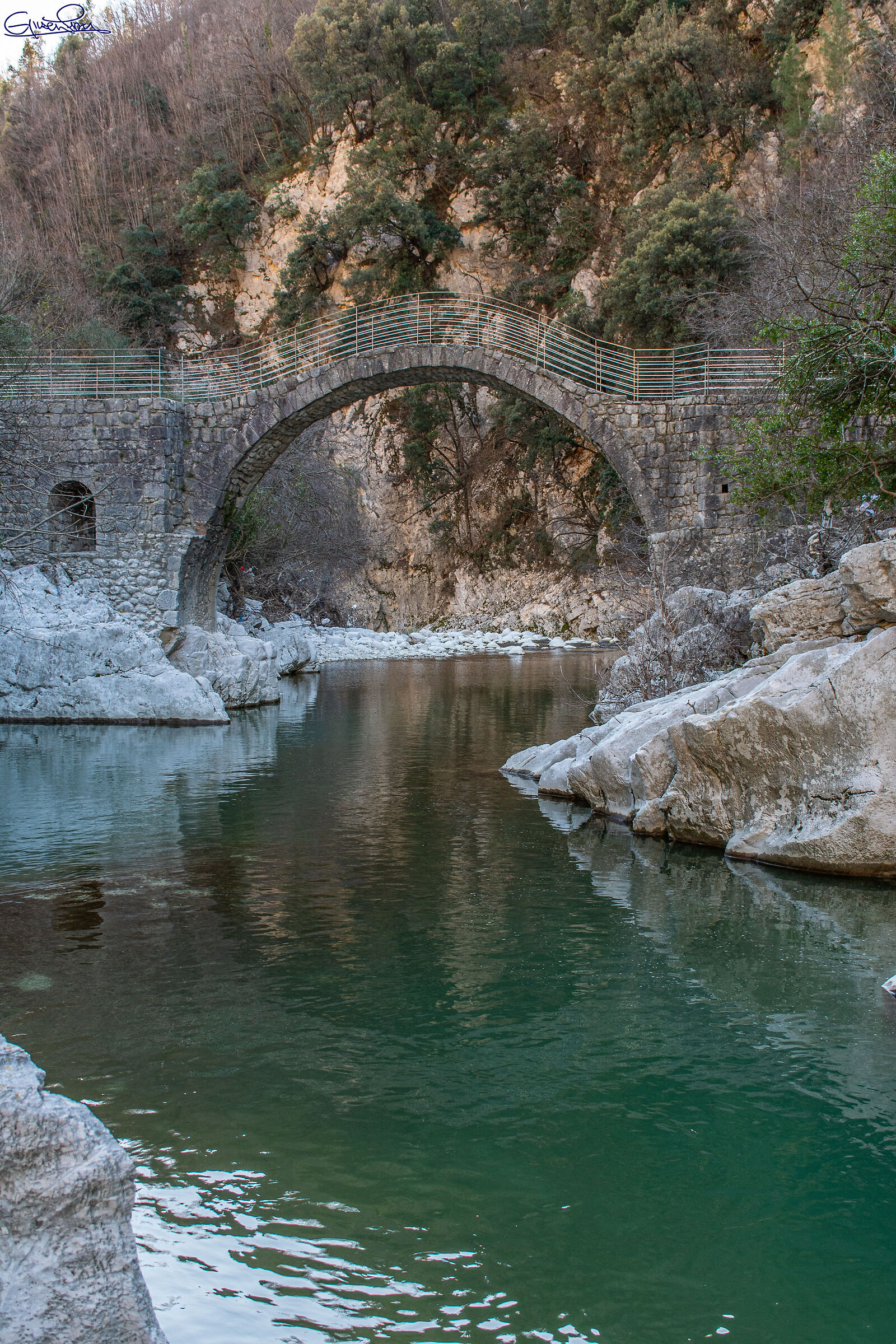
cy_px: 672
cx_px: 448
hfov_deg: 29.9
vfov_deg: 43.6
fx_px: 1680
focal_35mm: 45
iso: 320
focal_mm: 30
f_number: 5.6
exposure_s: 1/100
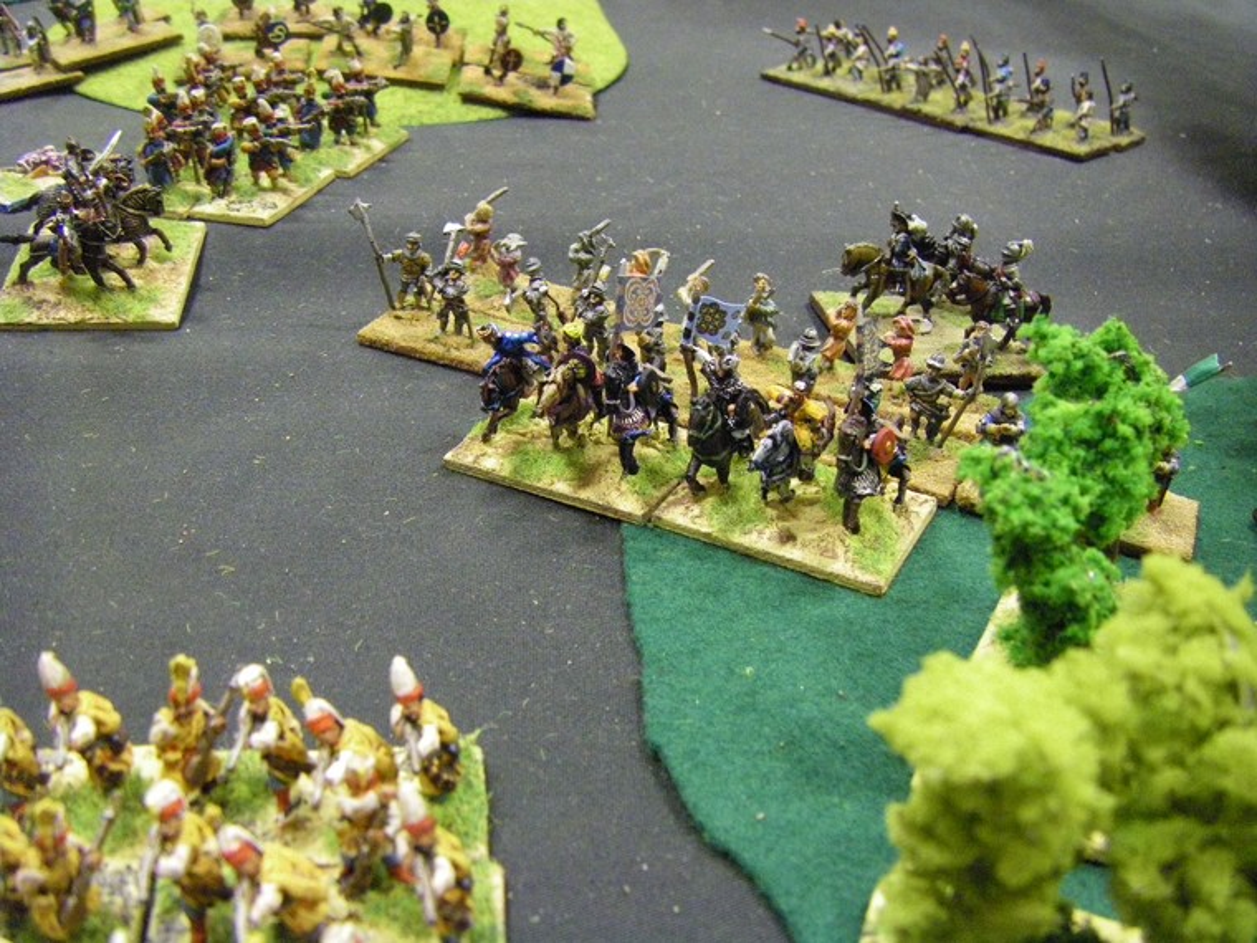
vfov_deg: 37.7
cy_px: 472
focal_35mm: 38
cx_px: 628
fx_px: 1380
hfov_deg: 49.0
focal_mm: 6.3
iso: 800
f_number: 3.5
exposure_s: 1/15
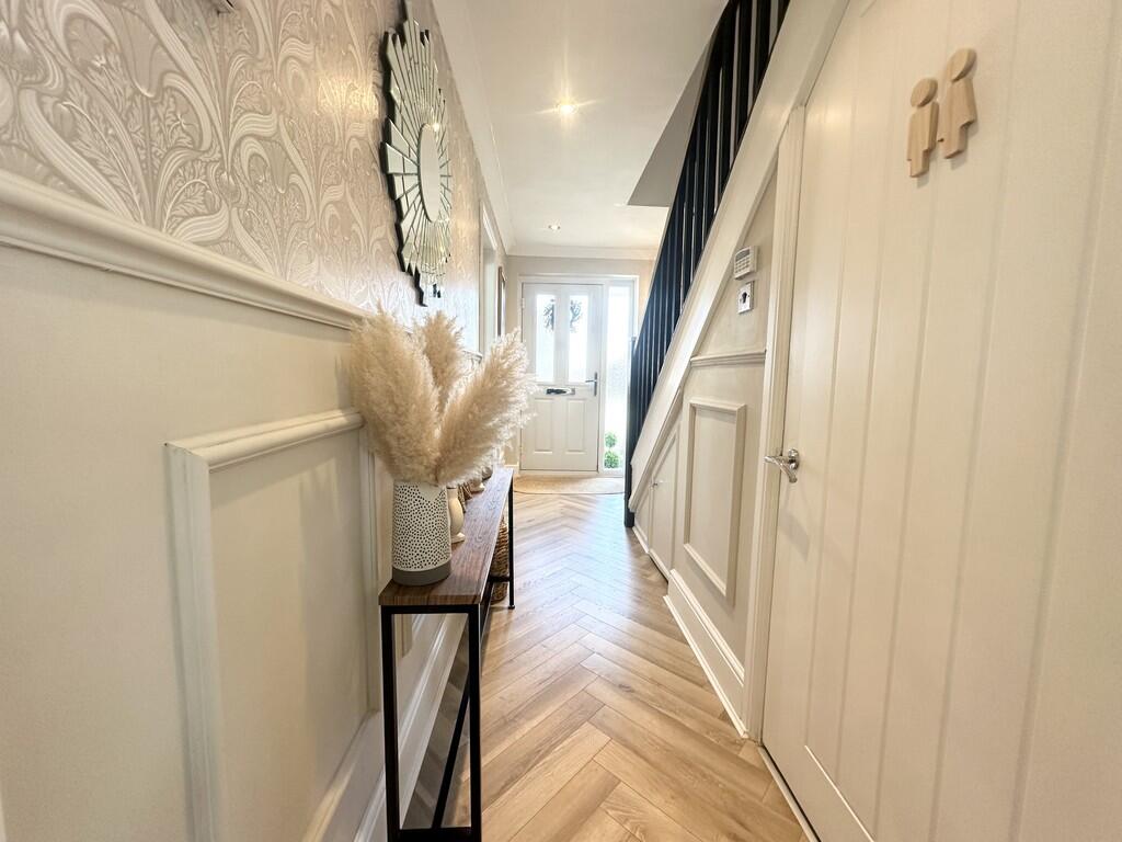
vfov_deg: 85.7
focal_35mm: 14
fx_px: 454
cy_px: 421
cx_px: 561
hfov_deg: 102.1
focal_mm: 2.22
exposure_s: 1/100
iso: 160
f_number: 2.2
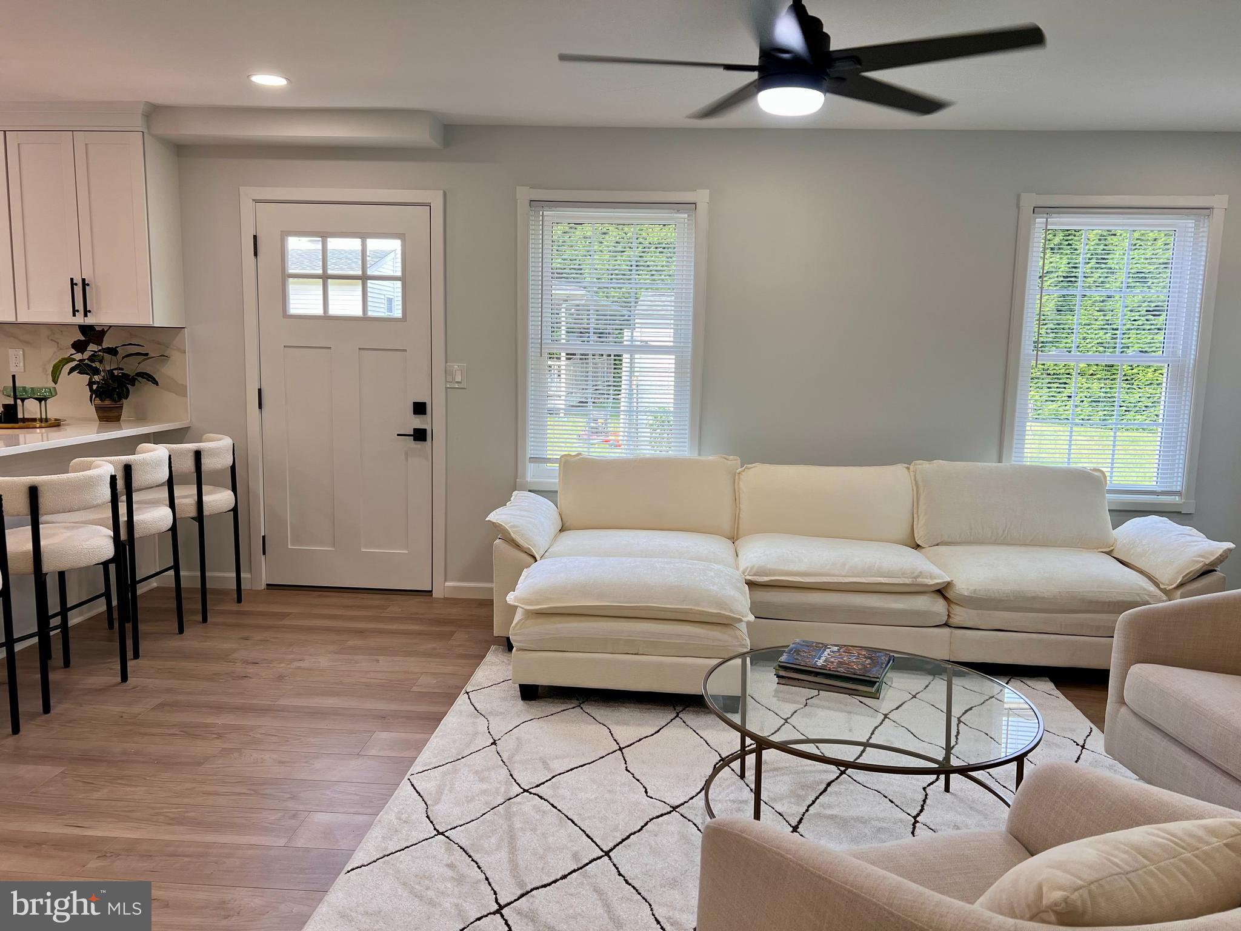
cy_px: 466
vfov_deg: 53.1
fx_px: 932
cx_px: 620
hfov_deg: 67.3
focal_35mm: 26
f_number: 1.5
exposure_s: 1/172
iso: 40
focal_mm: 5.7
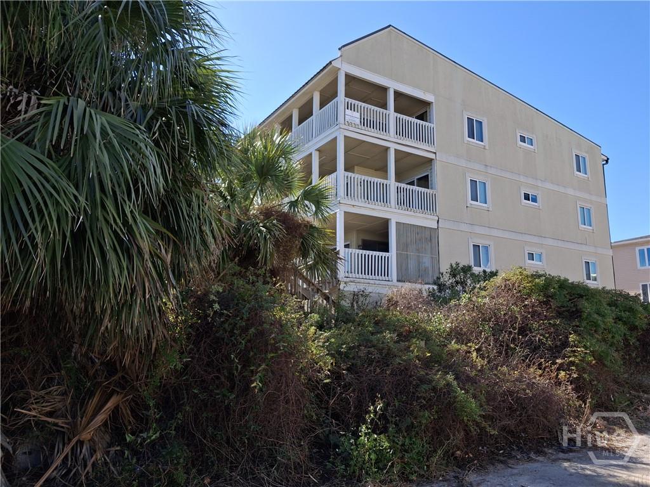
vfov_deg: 54.9
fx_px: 469
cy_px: 244
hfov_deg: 69.4
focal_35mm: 25
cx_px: 325
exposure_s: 1/738
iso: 25
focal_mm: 4.69
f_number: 1.8
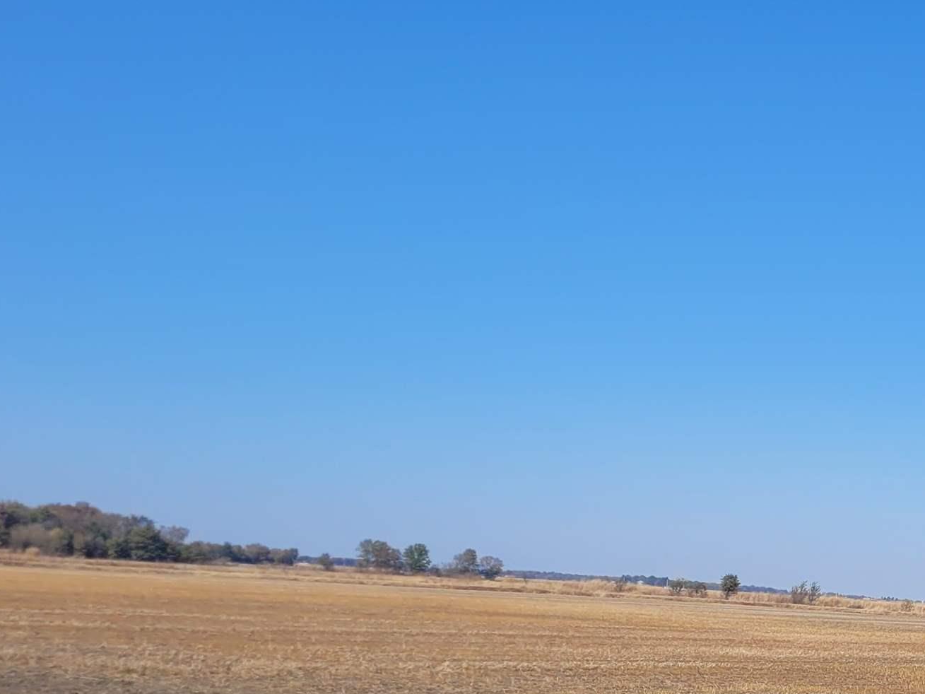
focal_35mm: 61
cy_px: 553
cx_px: 945
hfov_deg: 29.4
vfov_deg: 23.7
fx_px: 1630
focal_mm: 5.4
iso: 40
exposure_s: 1/2723
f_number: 1.8
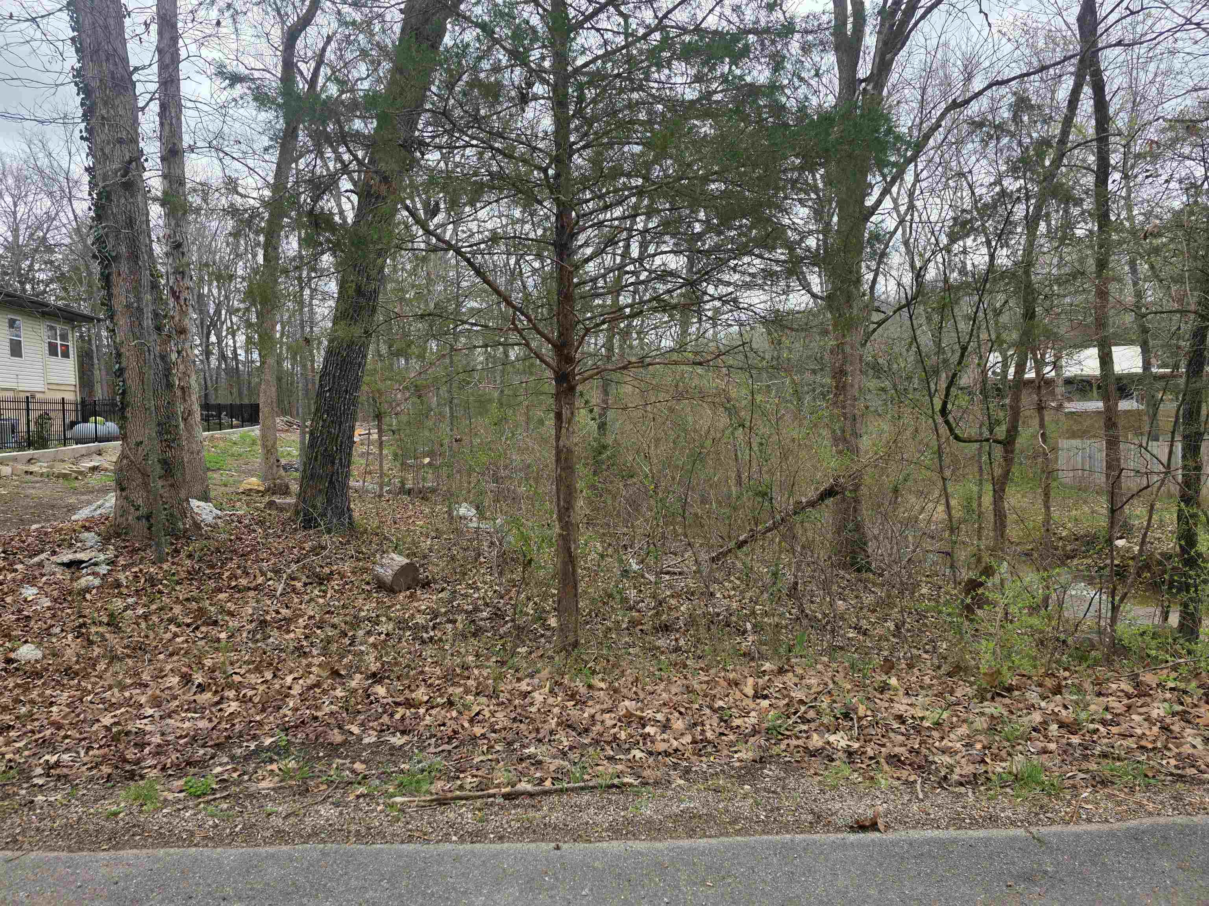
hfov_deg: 73.9
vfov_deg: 58.9
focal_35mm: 23
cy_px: 453
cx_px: 604
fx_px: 803
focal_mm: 6.3
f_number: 1.7
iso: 40
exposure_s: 1/359
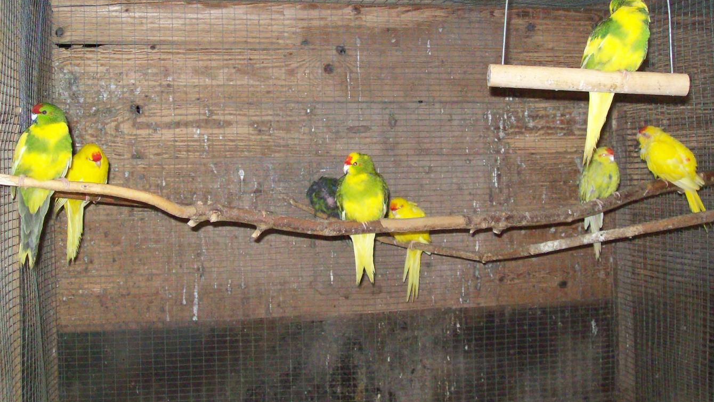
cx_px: 356
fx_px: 947
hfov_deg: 41.3
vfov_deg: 23.9
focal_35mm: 50
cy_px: 137
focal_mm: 7.6
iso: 400
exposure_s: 1/147
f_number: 3
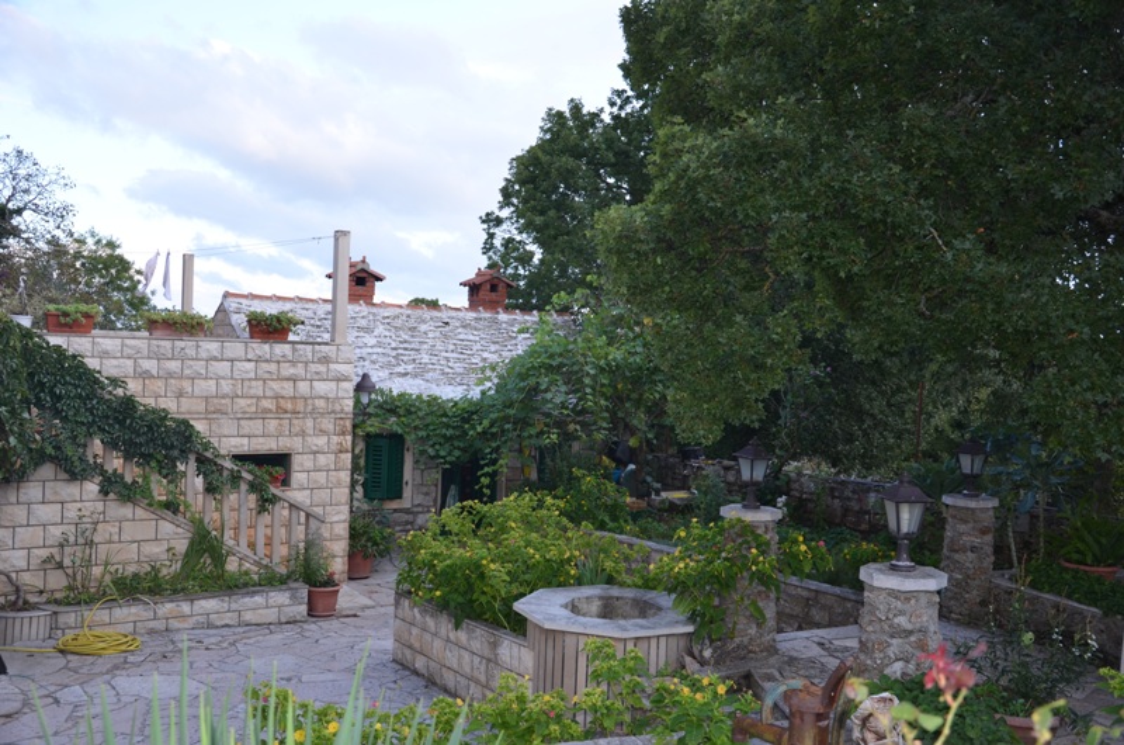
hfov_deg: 53.2
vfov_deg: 36.7
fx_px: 1122
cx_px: 562
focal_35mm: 36
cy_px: 372
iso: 220
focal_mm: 24
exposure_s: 1/125
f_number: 3.8
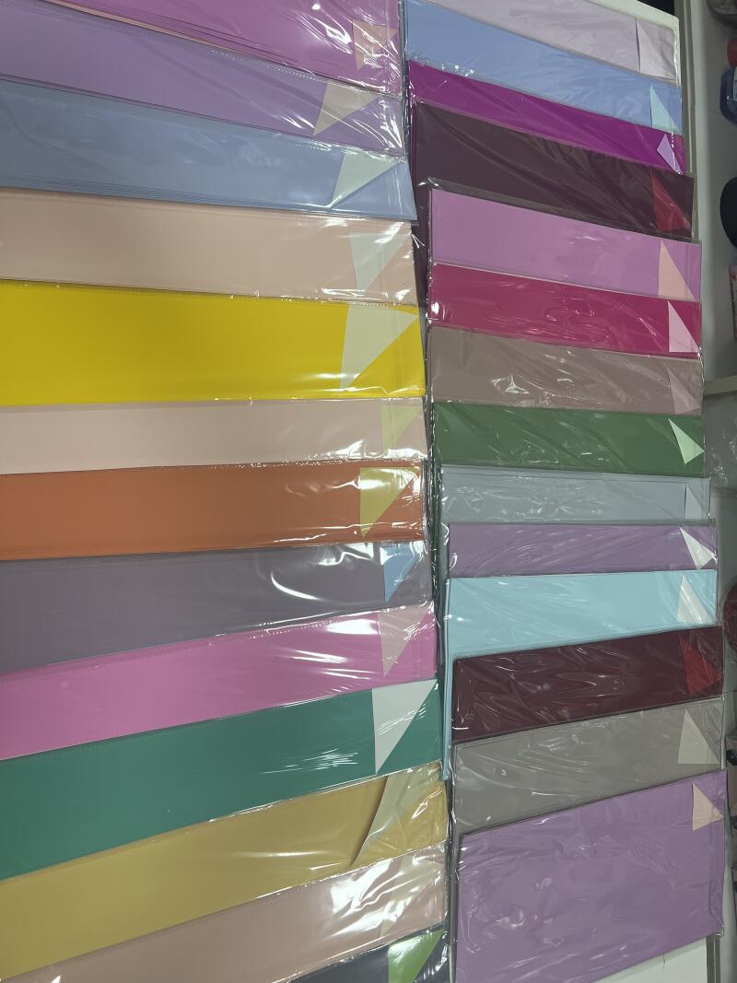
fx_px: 738
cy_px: 492
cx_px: 368
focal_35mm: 26
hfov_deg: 53.1
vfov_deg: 67.3
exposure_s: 1/148
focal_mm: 5.7
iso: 32
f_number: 1.5
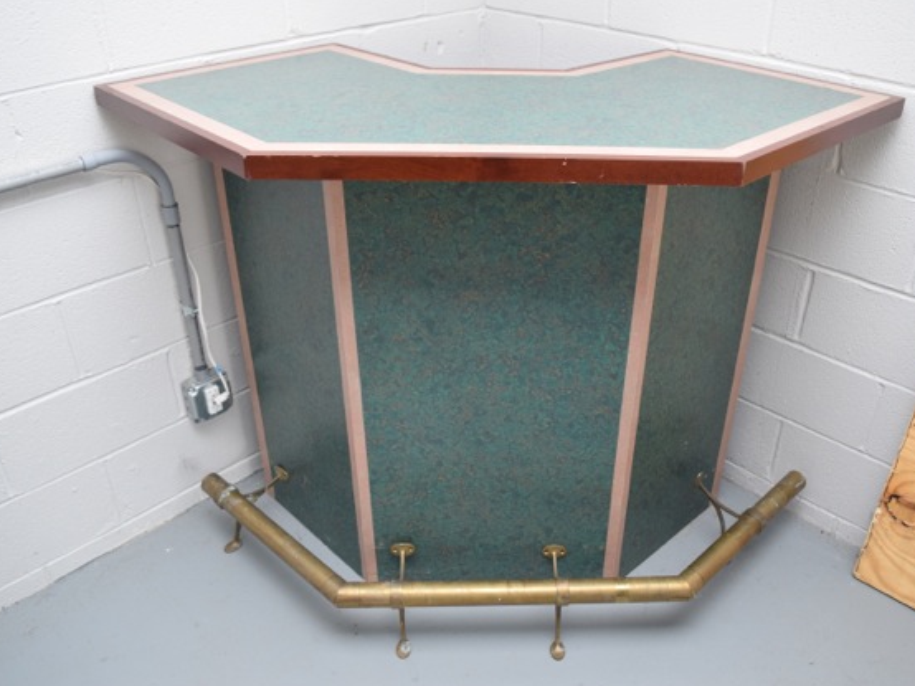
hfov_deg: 59.9
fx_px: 793
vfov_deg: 46.8
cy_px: 343
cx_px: 491
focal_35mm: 30
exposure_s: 1/125
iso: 800
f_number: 4.5
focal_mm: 18
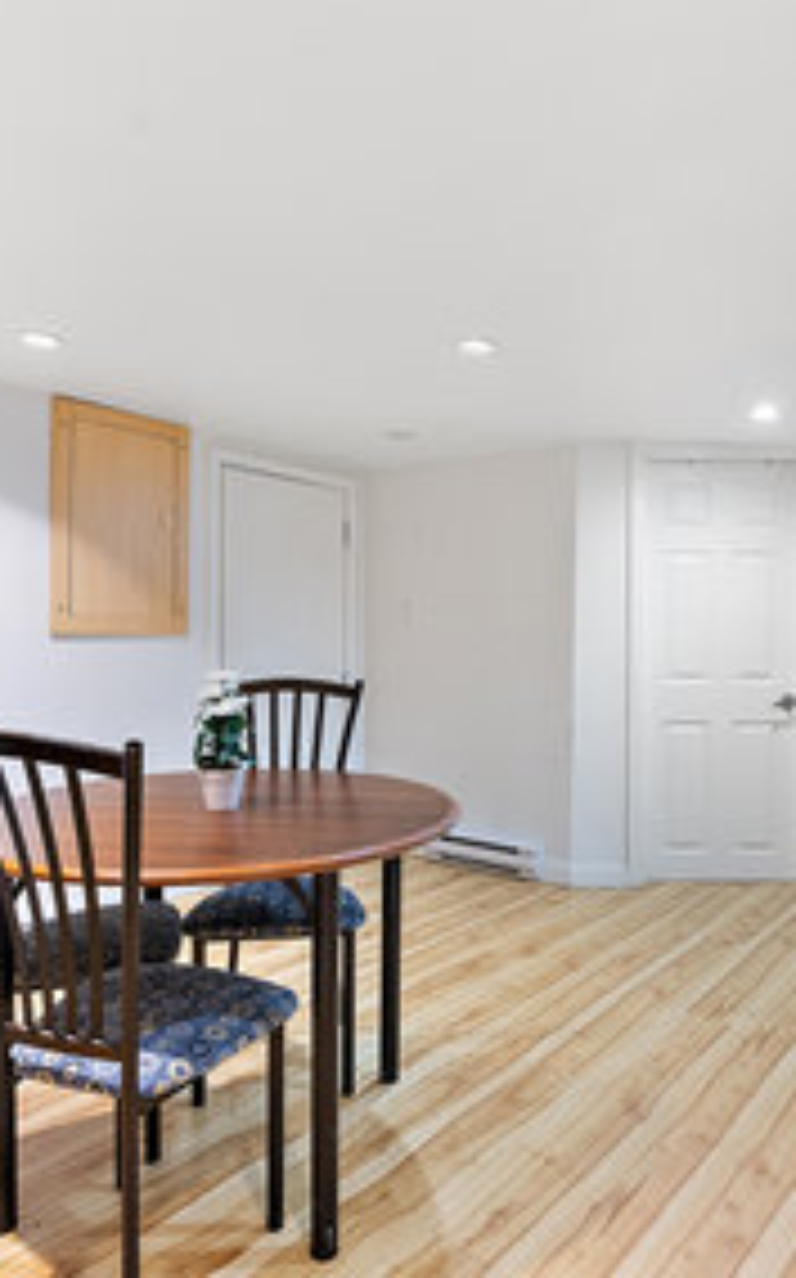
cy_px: 634
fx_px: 870
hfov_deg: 48.9
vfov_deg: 72.6
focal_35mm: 25
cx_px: 479
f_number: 7.1
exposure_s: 1
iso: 400
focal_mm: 16
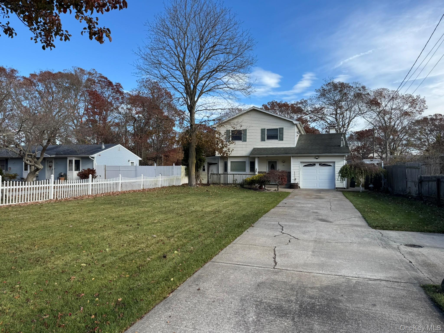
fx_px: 308
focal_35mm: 24
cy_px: 166
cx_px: 222
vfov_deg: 56.8
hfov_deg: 71.6
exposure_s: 1/1980
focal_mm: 6.76
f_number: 1.78
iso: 80
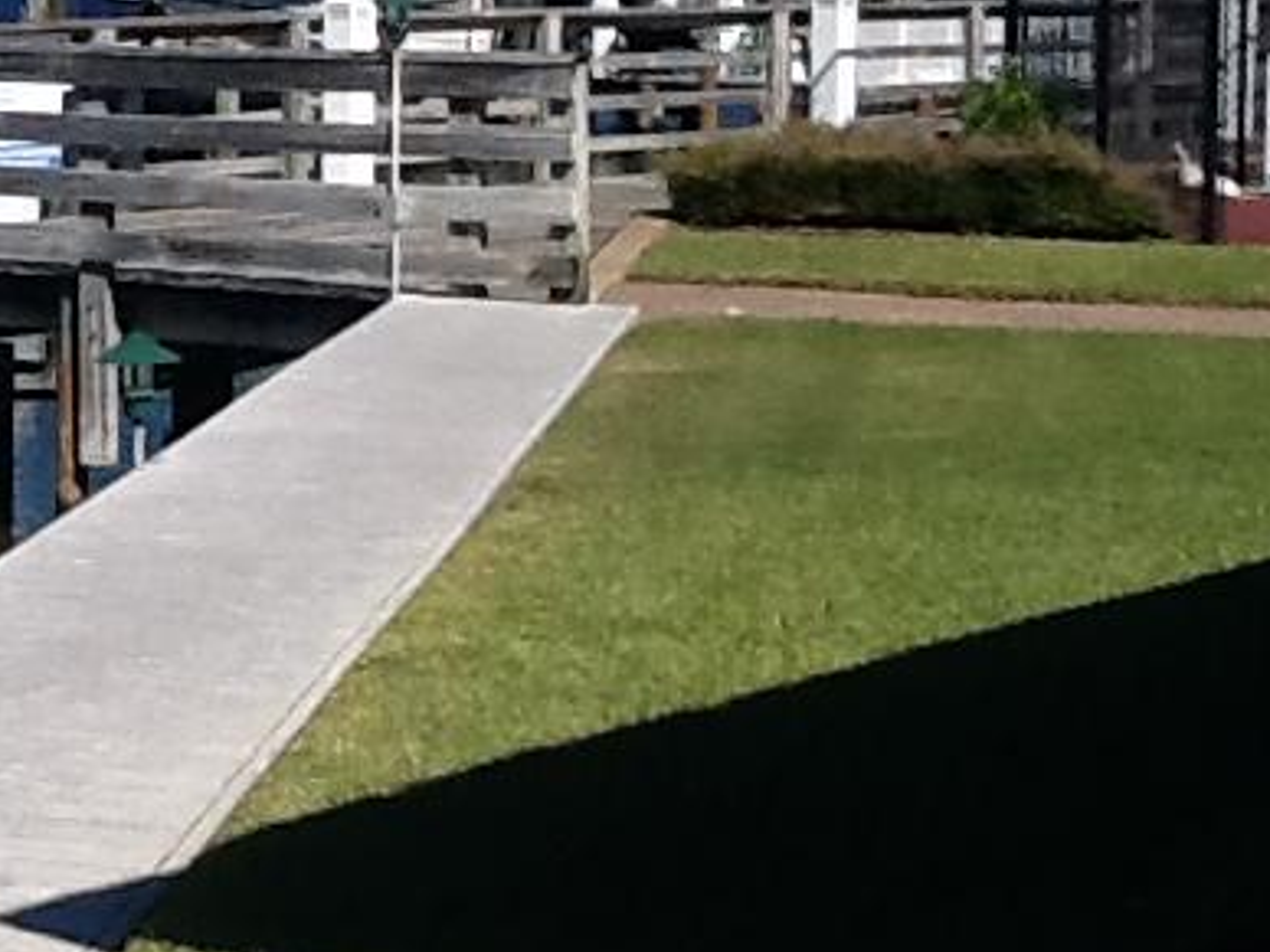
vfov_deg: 13.5
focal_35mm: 109
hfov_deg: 17.3
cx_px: -239
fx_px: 3999
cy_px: 180
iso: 40
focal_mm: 2.03
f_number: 2.4
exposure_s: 1/2433
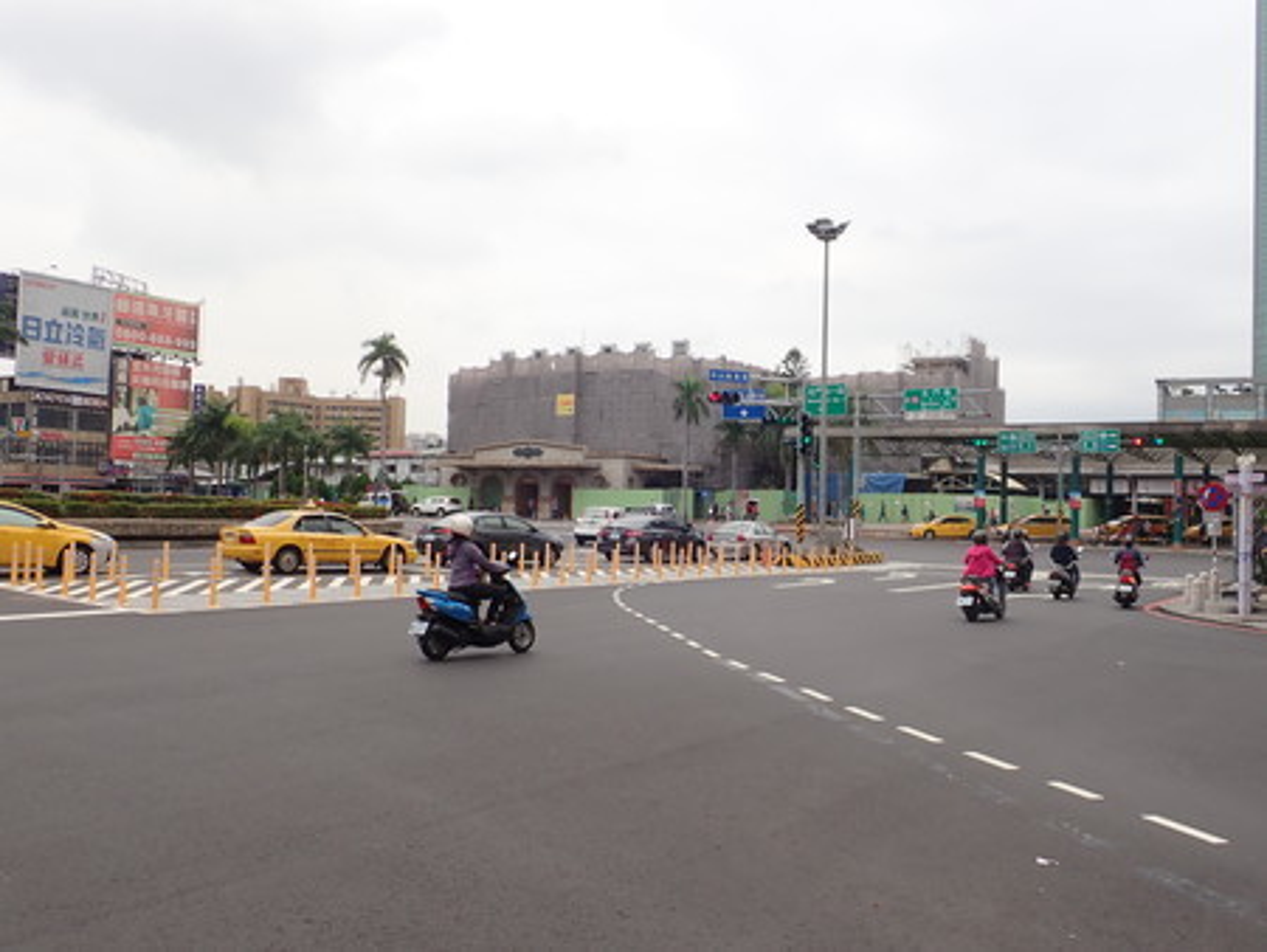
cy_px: 476
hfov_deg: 56.8
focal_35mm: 32
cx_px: 634
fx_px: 1172
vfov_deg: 44.2
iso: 100
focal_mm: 5.87
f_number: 3.2
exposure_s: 1/640
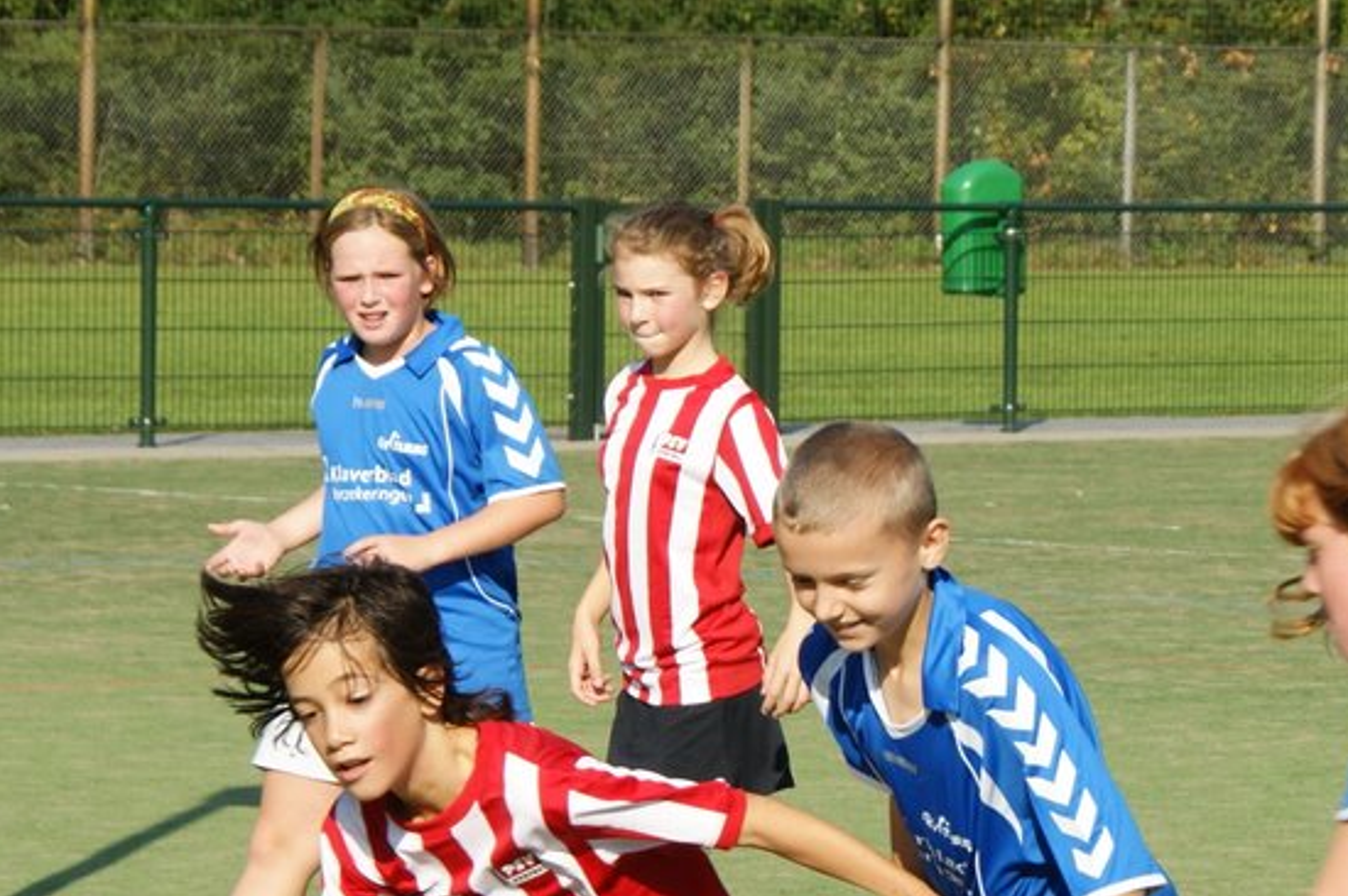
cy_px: 778
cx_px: 797
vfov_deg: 6.0
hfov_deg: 9.0
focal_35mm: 229
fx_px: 8569
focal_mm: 70
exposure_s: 1/400
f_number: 9
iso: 200
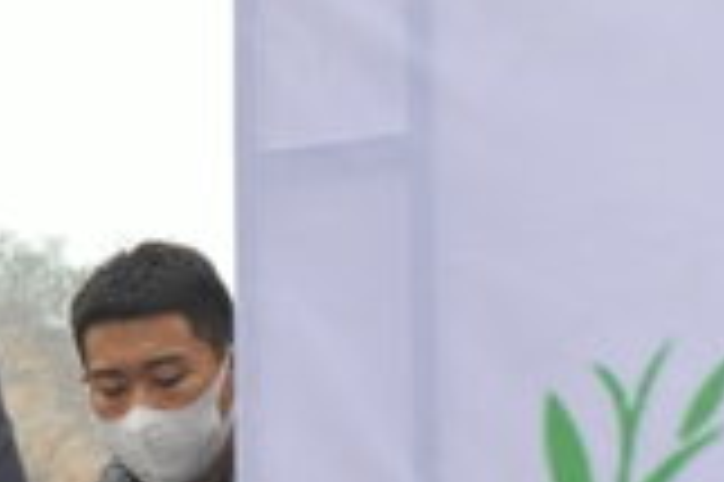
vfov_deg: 5.6
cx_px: -270
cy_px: 241
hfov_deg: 8.3
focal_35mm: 244
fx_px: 4902
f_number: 6.3
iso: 720
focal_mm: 70
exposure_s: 1/500
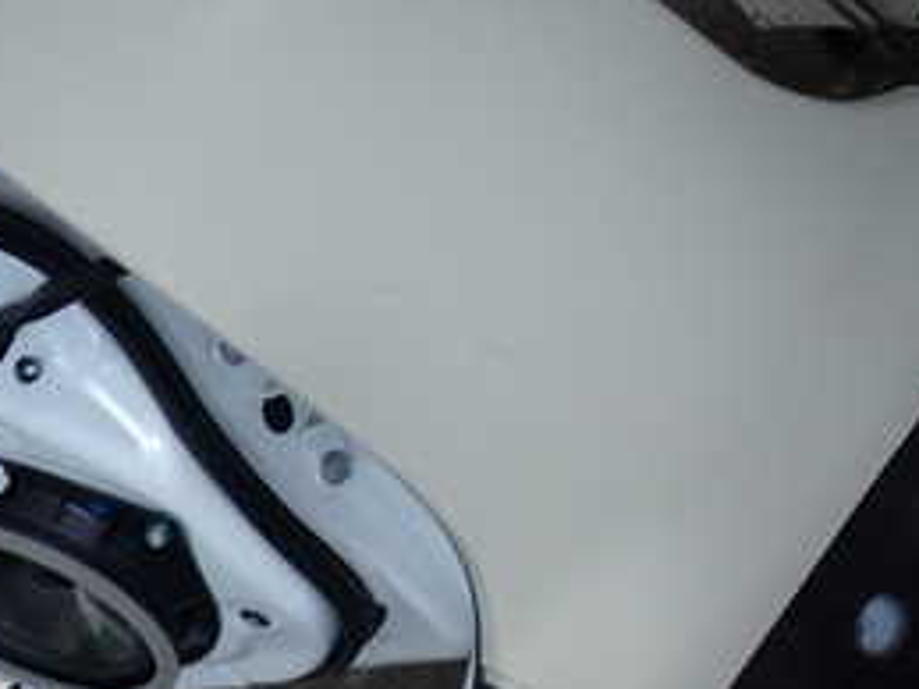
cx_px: 273
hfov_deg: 22.1
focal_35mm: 88
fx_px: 2335
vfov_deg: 16.6
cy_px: 85
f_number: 2.7
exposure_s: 1/125
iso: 200
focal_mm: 6.83
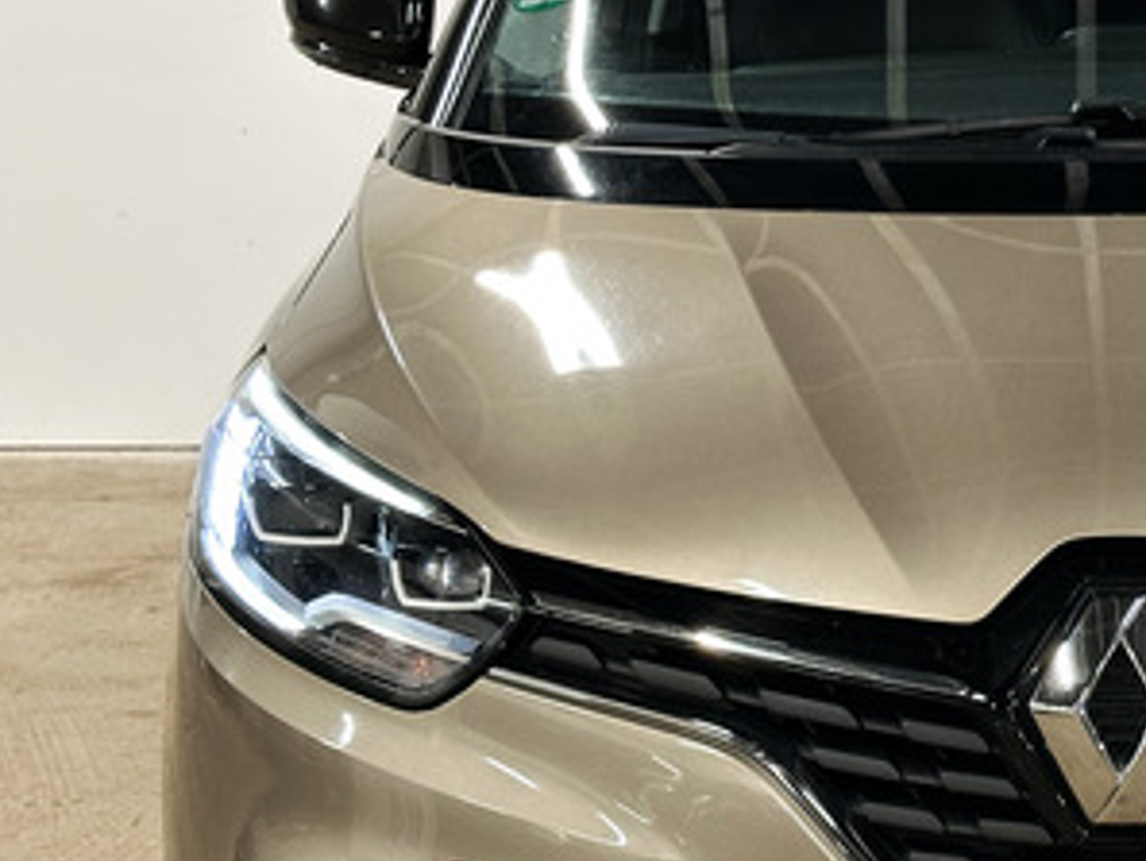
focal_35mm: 105
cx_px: 1146
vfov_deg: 14.1
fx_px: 3478
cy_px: 502
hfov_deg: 18.2
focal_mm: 6.86
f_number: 1.8
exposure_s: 1/50
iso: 200
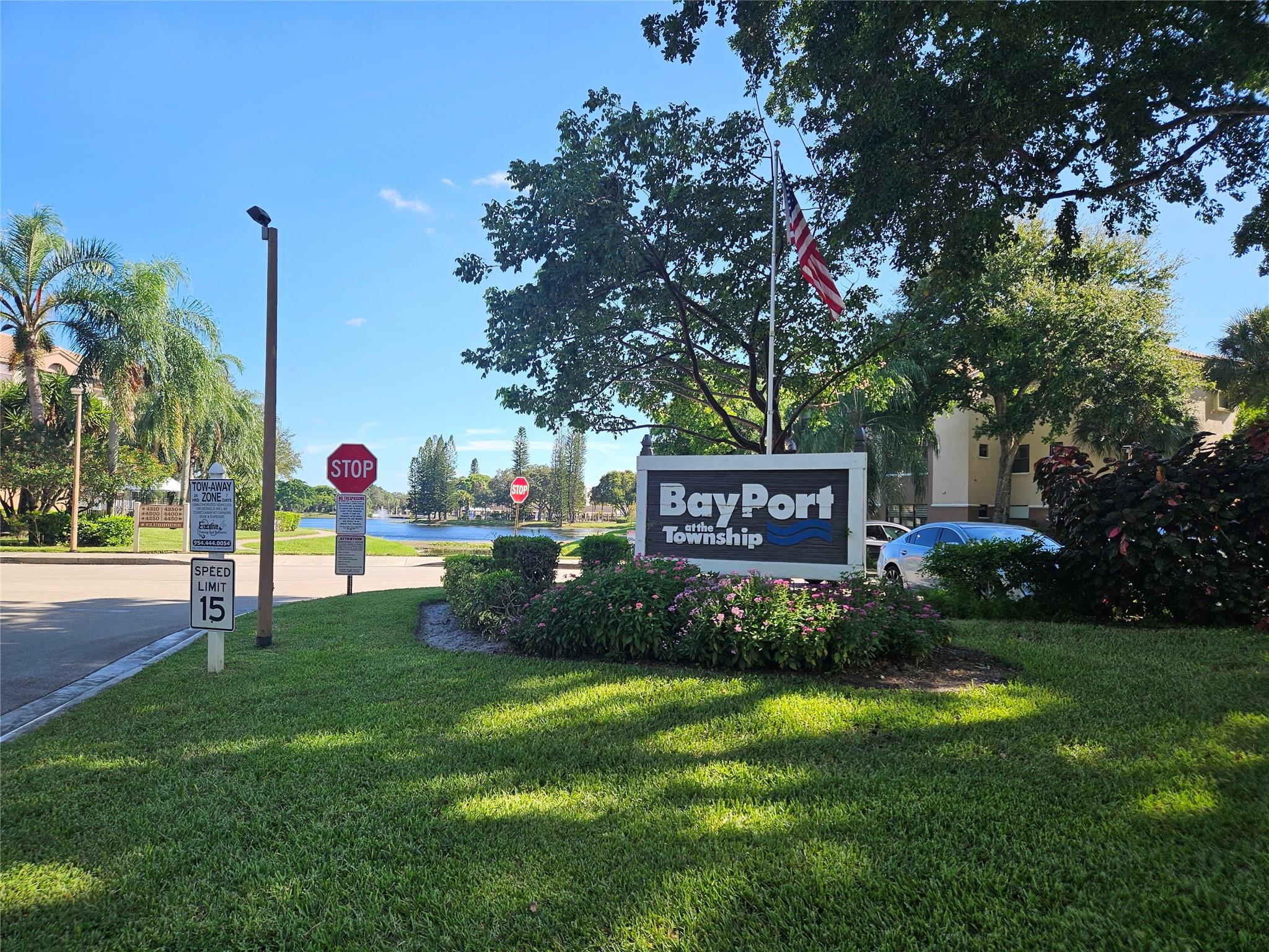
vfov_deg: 58.9
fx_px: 843
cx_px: 634
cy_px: 476
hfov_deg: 73.9
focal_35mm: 23
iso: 25
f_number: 1.8
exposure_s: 1/746
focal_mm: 5.4
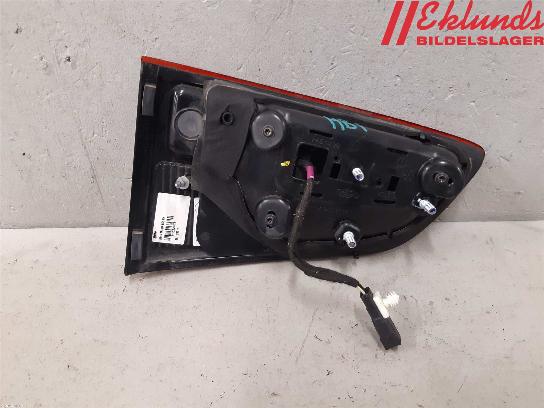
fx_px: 409
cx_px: 272
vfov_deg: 53.1
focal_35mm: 26
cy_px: 204
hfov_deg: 67.3
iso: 160
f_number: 1.7
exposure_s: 1/33
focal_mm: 3.93
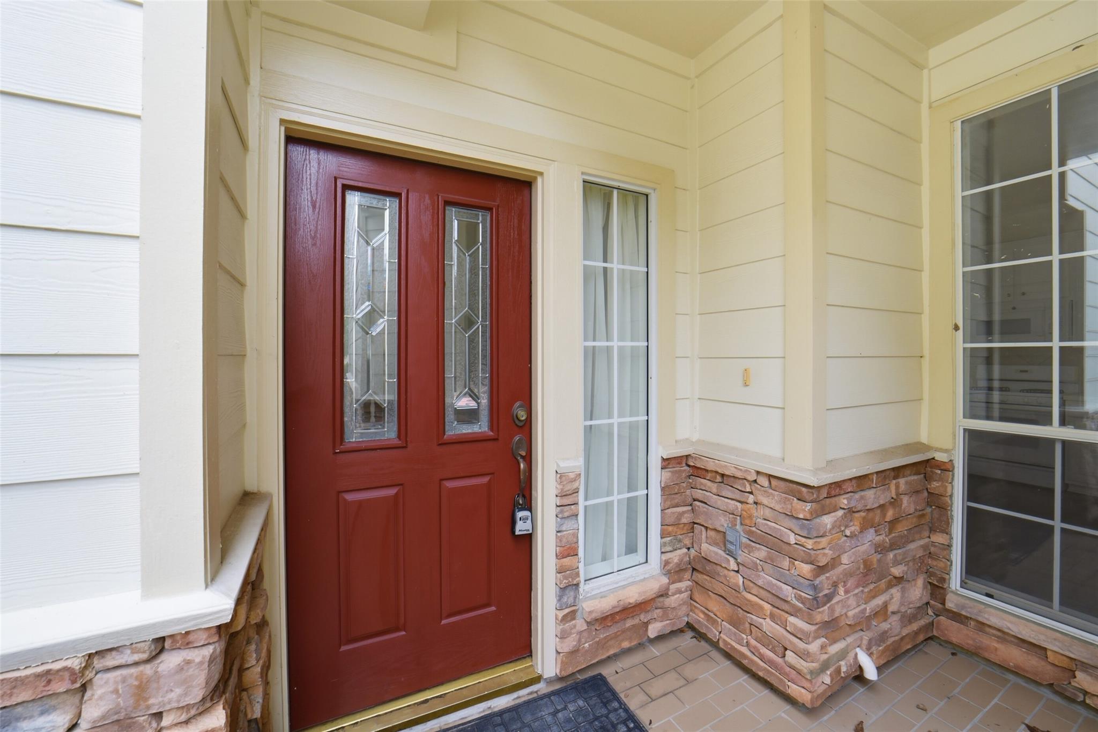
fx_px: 427
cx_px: 549
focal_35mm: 14
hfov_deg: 104.2
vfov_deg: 81.2
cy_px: 366
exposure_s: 1/125
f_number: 13
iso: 500
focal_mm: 14
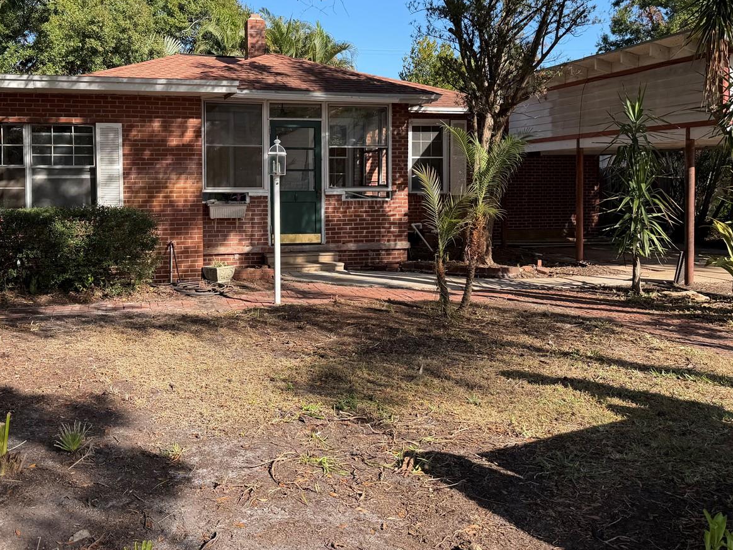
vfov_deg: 42.6
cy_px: 202
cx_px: 297
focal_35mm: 33
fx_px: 699
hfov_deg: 55.0
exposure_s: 1/1585
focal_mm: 6.76
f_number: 1.78
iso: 80
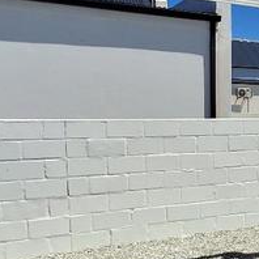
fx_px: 483
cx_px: 331
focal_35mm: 57
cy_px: 162
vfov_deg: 29.9
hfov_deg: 26.0
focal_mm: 1.64
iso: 40
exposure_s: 1/3333
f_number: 2.2
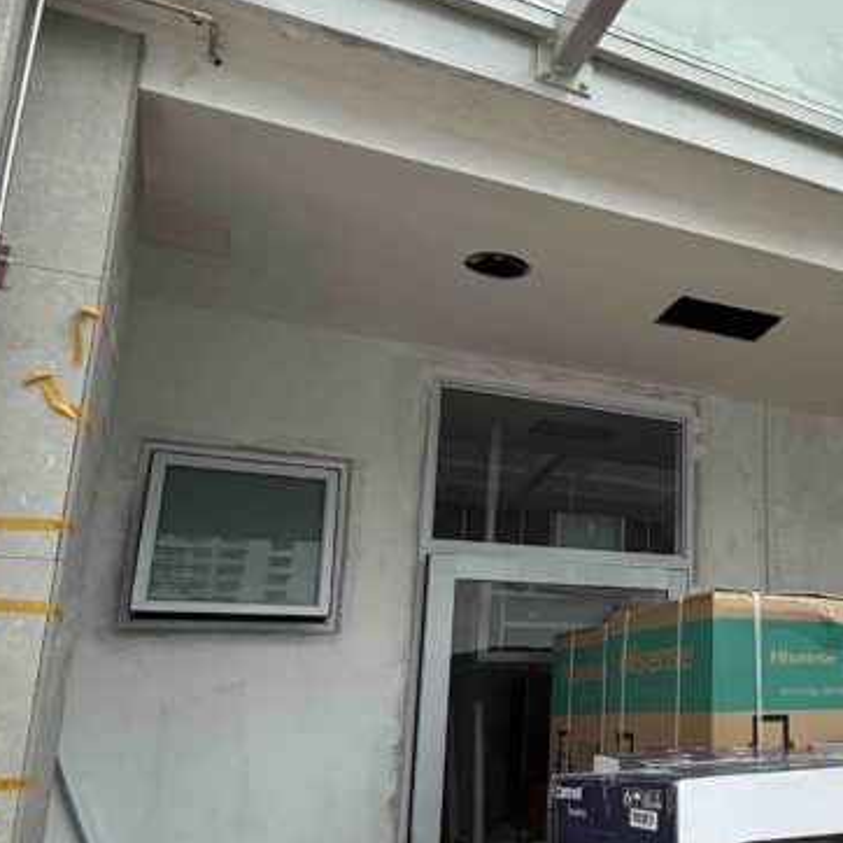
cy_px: 491
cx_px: 827
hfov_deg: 41.6
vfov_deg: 47.0
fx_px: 964
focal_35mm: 35
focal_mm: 2.22
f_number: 2.2
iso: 50
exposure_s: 1/631
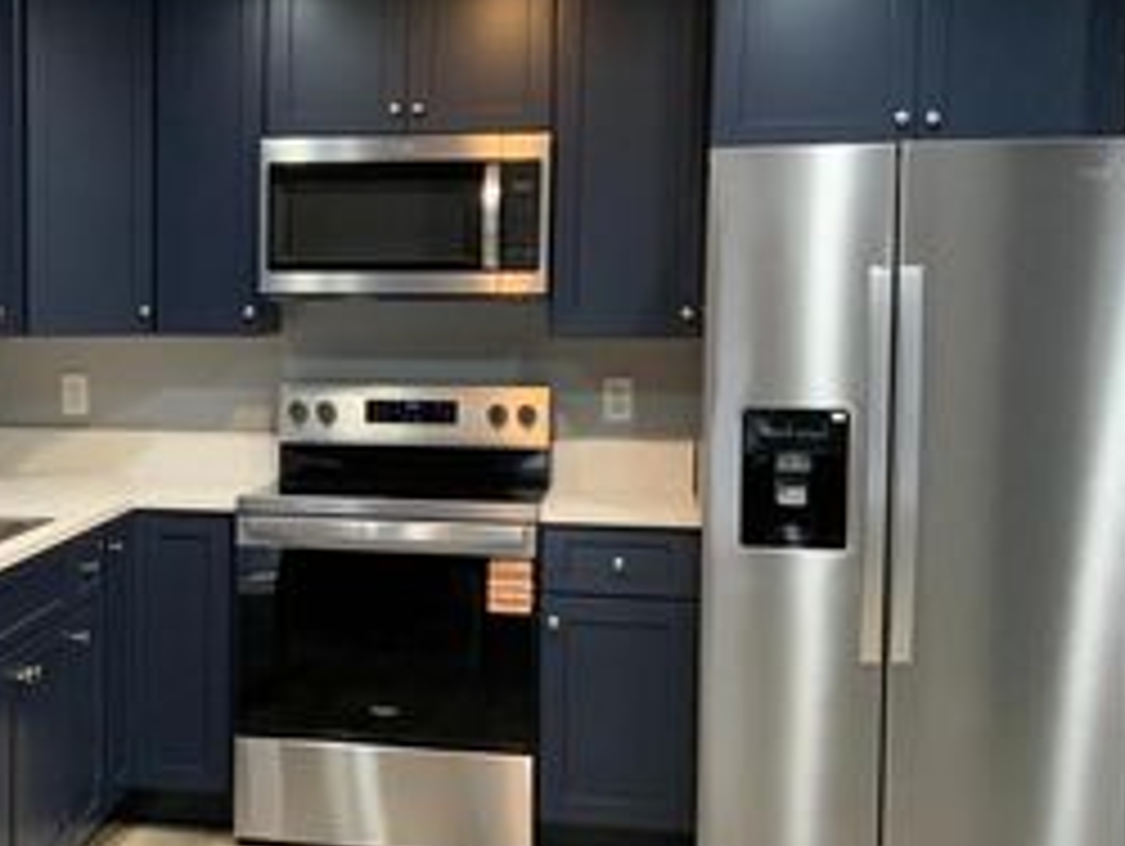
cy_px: 430
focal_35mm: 58
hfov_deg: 31.8
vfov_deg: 25.3
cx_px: 135
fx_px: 1887
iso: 200
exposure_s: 1/60
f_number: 1.8
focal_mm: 3
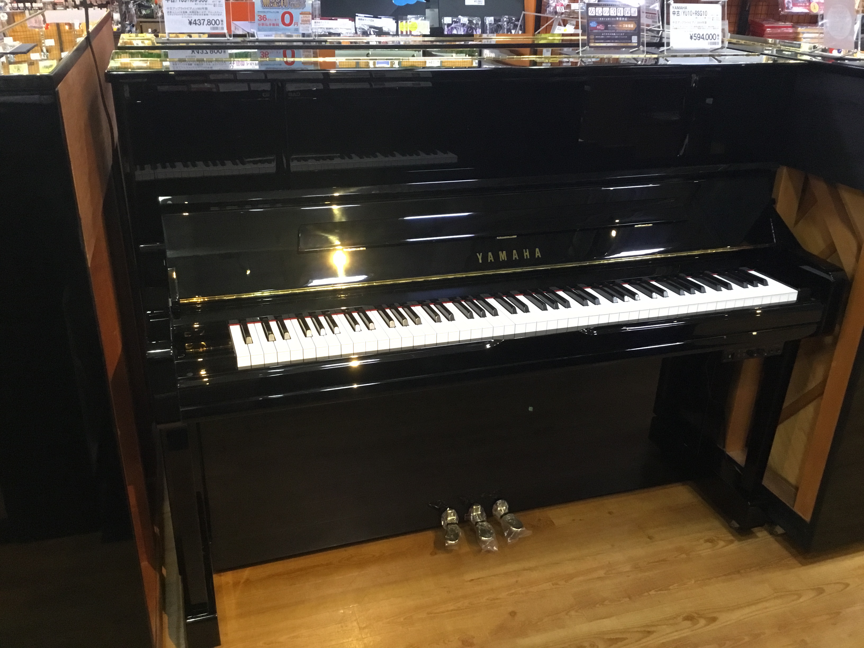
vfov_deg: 45.4
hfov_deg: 58.4
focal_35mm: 31
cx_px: 432
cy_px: 324
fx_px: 774
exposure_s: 1/30
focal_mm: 3.3
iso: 200
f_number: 2.4
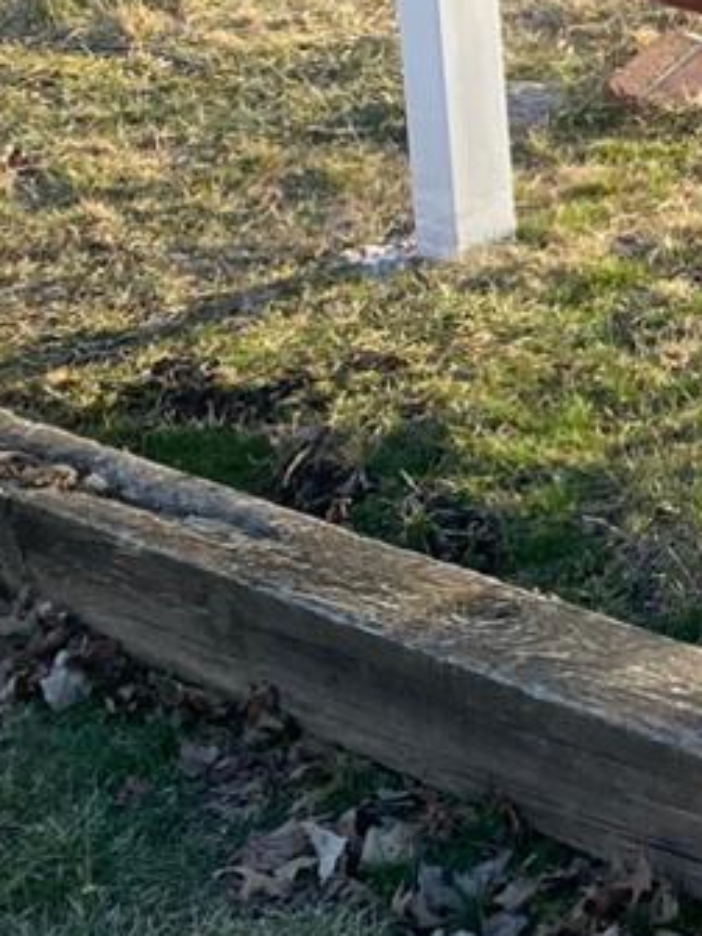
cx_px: 1191
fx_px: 3137
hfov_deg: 11.9
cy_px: -195
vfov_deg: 16.3
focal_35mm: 116
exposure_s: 1/942
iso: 32
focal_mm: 4.25
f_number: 1.8
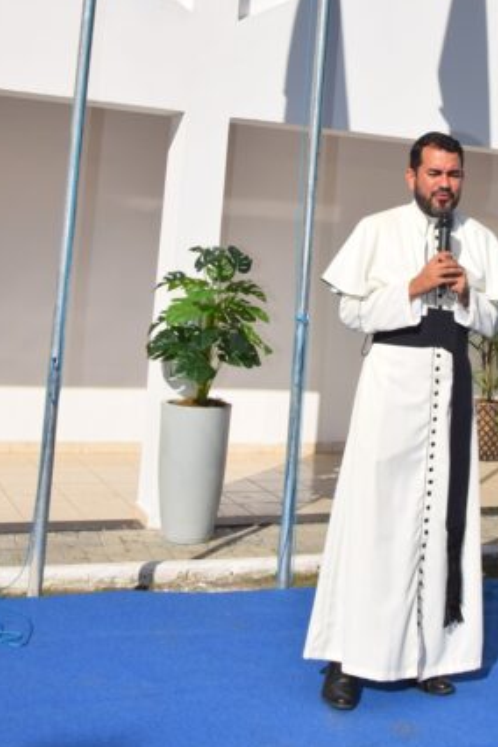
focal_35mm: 55
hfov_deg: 24.3
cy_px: 102
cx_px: 387
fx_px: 1138
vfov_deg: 34.6
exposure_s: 1/200
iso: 100
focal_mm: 21
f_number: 14
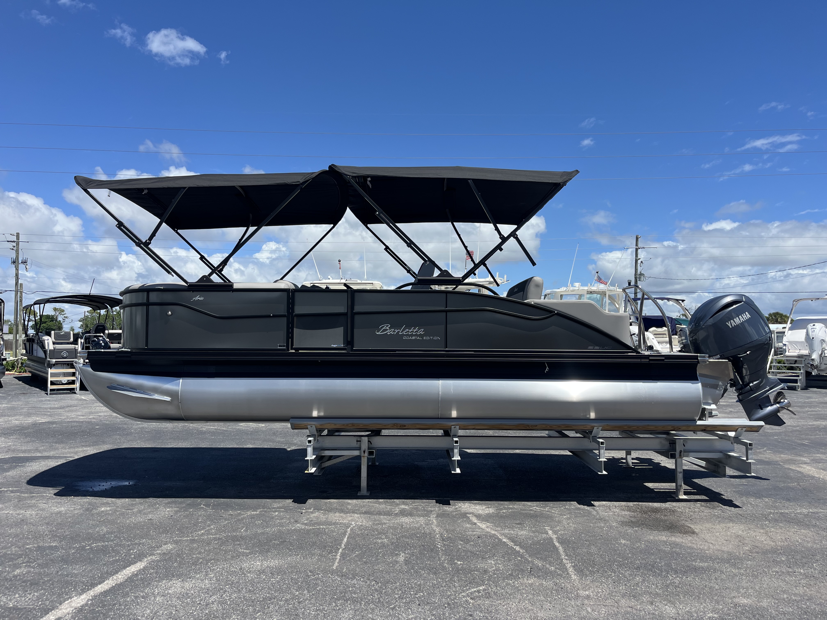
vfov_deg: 53.1
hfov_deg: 67.3
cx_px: 414
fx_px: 621
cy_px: 310
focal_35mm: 26
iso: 50
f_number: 1.6
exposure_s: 1/3745
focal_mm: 5.1
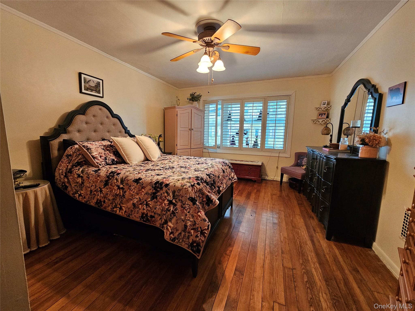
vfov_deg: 89.9
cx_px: 208
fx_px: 156
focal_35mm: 13
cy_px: 156
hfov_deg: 106.2
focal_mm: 2.2
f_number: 2.2
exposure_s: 1/30
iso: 400
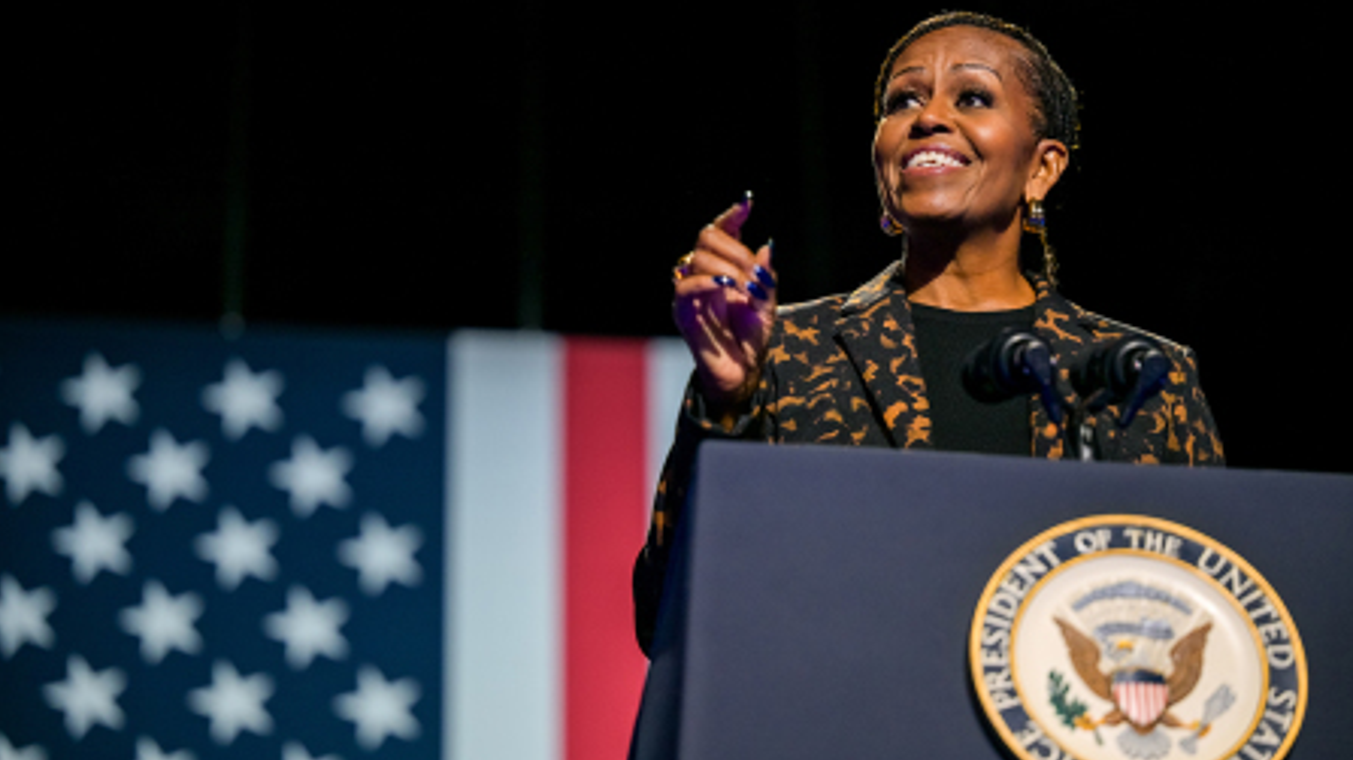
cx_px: 675
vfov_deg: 10.4
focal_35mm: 116
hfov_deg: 18.5
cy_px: 391
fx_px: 4160
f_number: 2.8
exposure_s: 1/200
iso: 500
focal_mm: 110
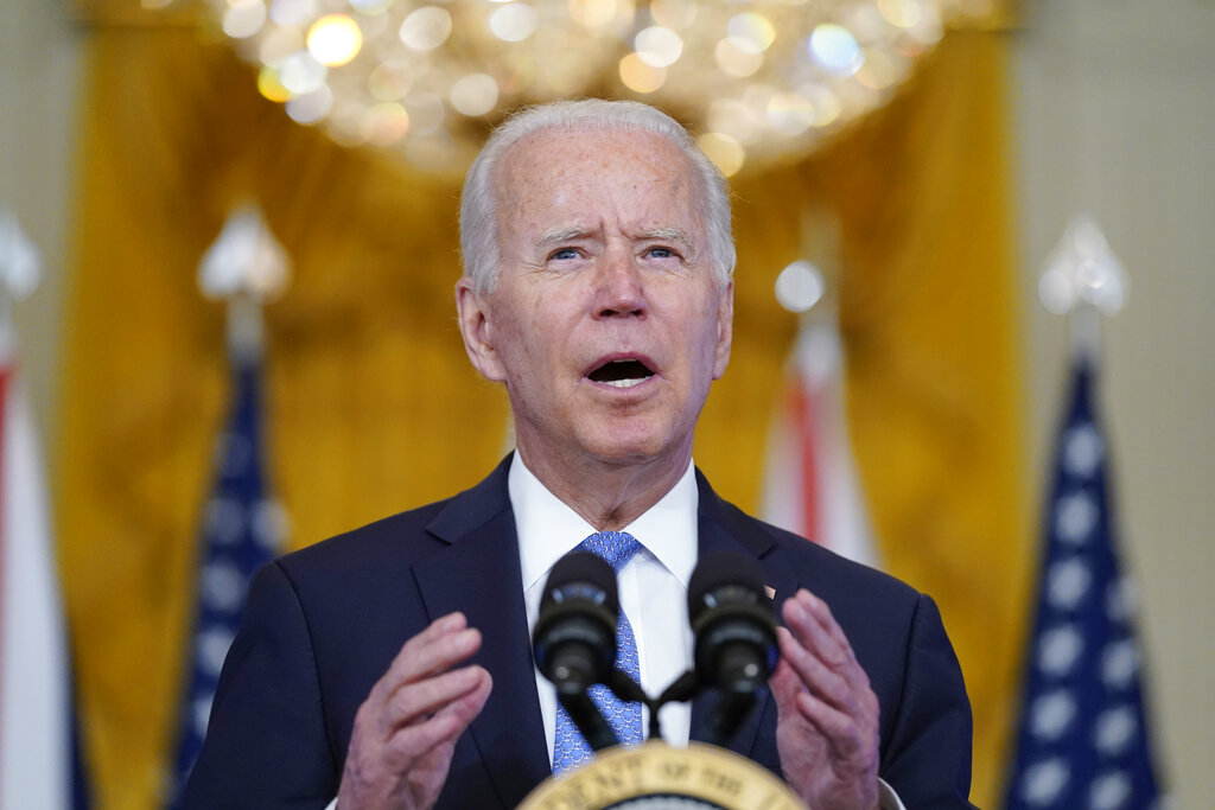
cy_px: 405
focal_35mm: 178
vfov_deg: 7.7
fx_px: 6008
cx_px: 608
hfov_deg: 11.5
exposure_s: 1/400
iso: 4000
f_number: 3.2
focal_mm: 178
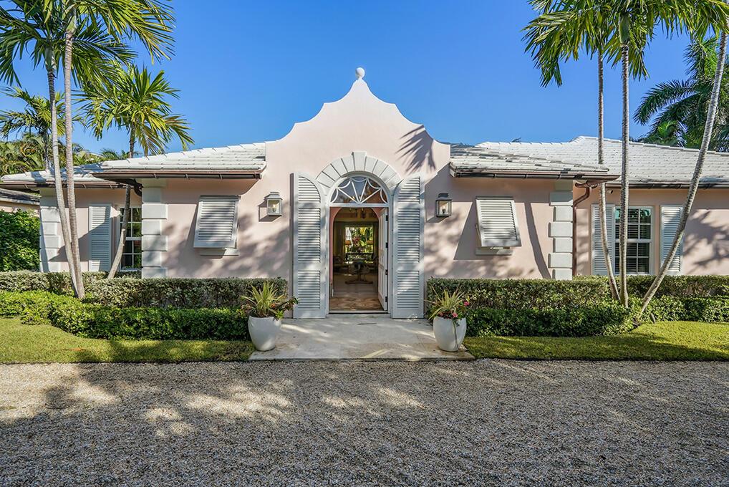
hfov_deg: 96.7
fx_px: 324
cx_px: 364
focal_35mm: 16
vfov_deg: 73.8
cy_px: 244
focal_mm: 16
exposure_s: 1/400
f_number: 11
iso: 320
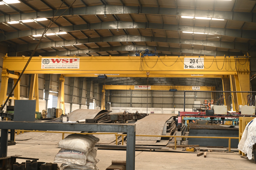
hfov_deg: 39.6
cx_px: 128
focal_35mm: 50
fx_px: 356
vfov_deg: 27.0
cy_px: 85
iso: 3200
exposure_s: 1/100
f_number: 7.1
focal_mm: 50
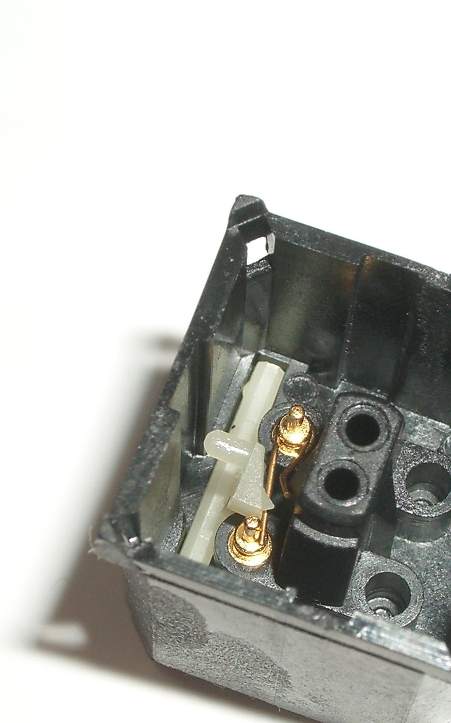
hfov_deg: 10.9
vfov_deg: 17.3
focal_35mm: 120
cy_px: 476
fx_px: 2360
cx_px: 323
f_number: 5.6
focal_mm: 10.2
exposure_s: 1/60
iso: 80
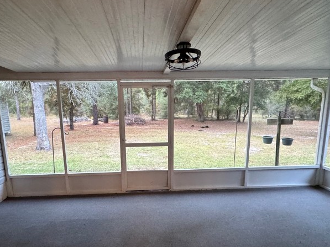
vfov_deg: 56.5
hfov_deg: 71.5
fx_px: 229
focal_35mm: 24
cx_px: 154
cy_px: 145
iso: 640
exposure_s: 1/60
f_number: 2.2
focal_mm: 2.22
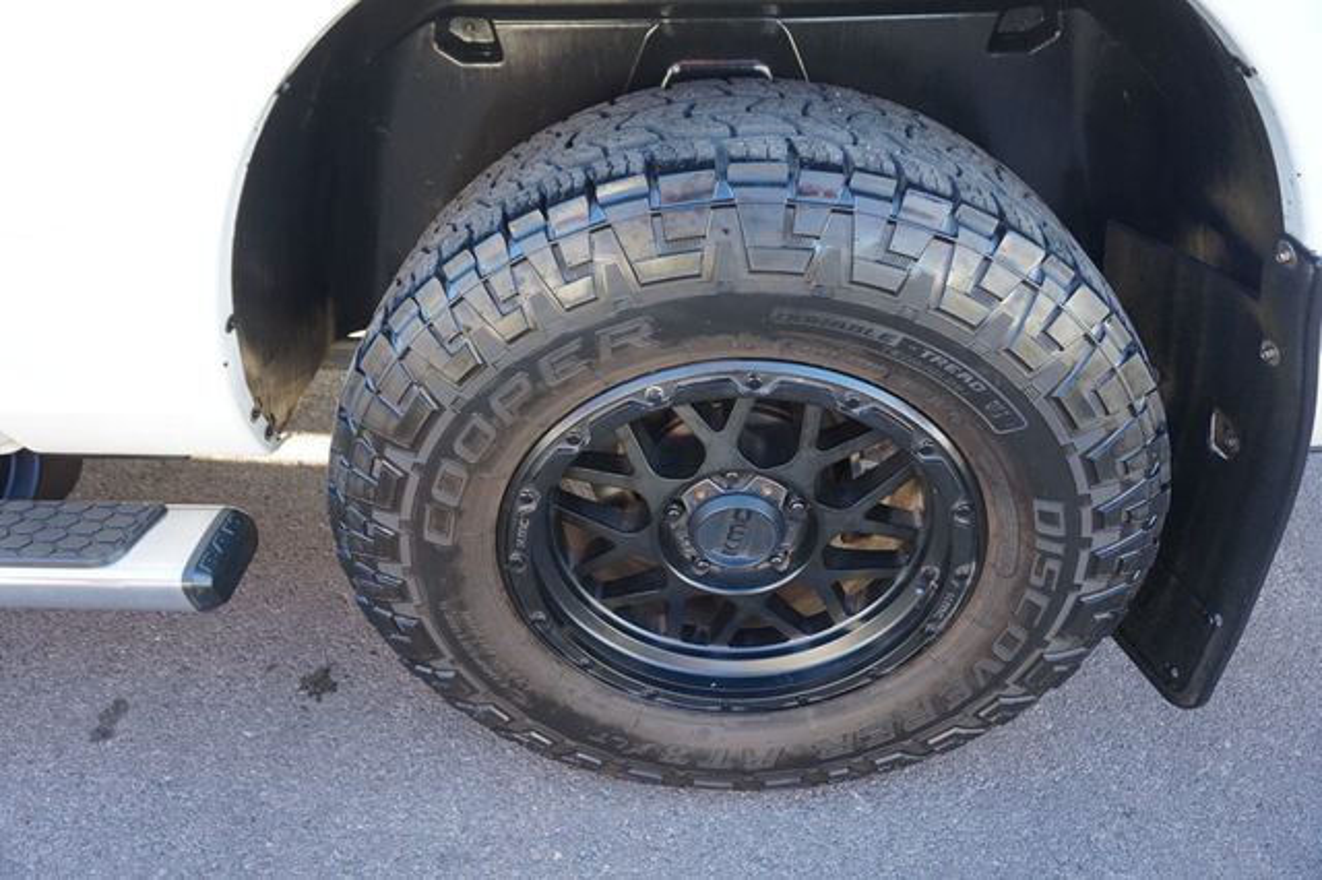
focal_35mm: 24
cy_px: 440
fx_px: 881
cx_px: 661
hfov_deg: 73.8
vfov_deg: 53.1
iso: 250
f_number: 4
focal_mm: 16
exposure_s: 1/60
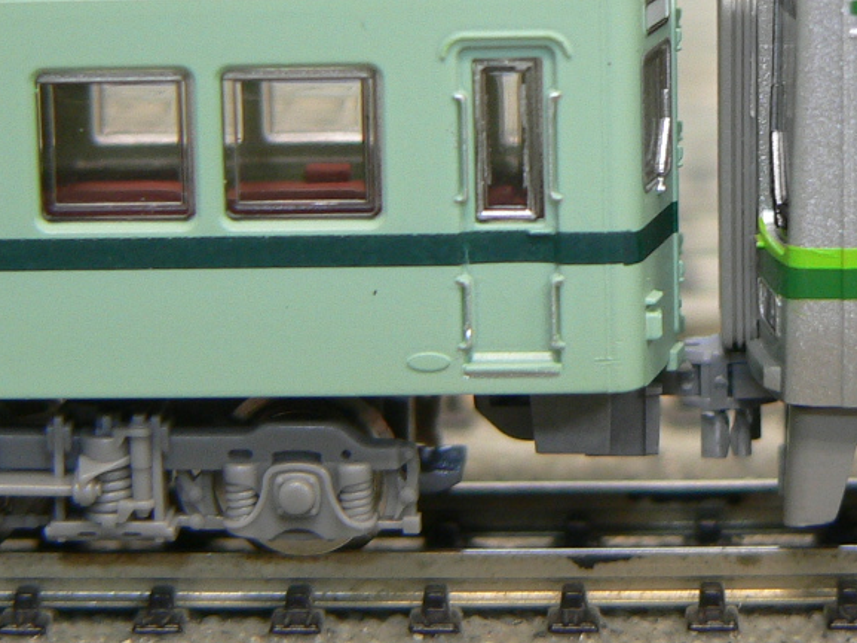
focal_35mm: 182
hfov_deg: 10.8
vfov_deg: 8.2
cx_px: 769
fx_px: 4507
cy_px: 177
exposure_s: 1/6
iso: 100
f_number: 2.8
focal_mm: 13.6
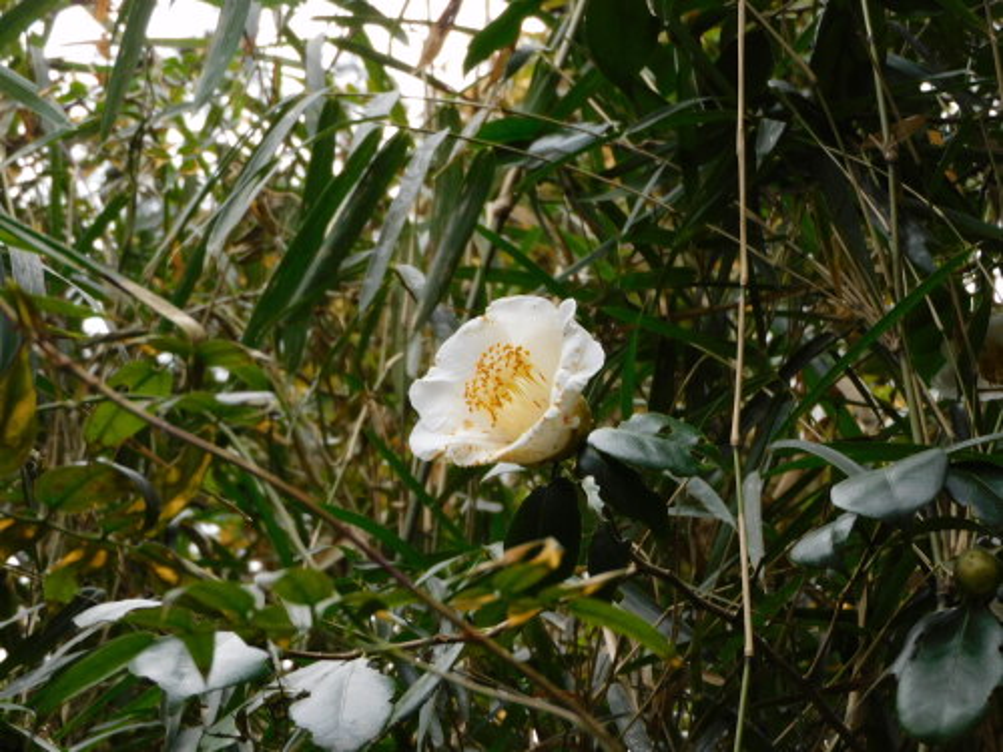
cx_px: 502
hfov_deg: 13.2
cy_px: 376
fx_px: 4346
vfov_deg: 9.9
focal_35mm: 150
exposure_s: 1/100
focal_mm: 26.9
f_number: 5.2
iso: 125
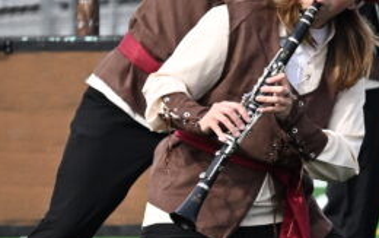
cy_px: 218
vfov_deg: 1.2
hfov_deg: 1.9
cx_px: 695
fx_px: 11599
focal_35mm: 1122
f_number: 8
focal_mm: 280
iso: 1600
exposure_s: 1/4000
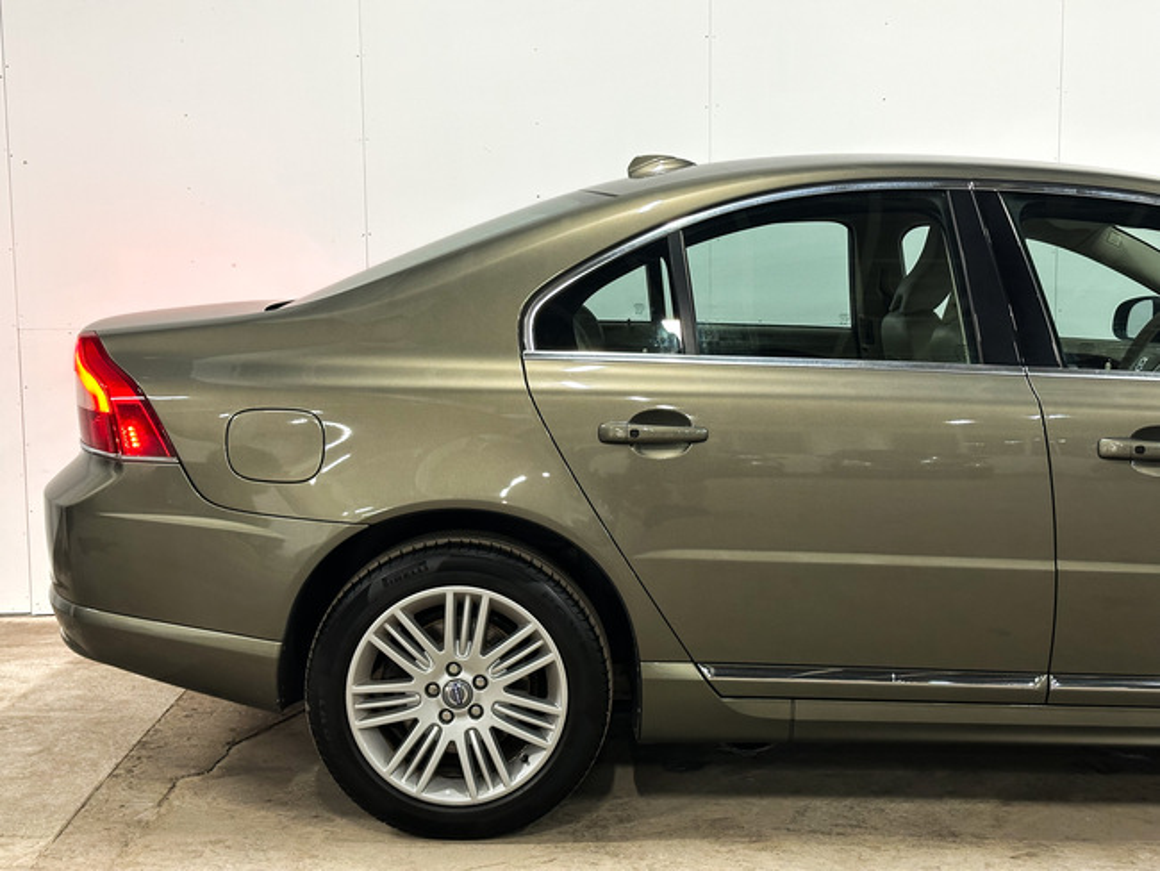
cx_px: 580
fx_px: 1609
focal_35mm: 48
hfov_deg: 39.6
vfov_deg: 30.3
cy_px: 436
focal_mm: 6.86
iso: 200
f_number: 1.8
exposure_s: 1/50
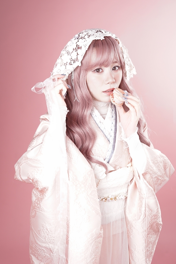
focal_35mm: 50
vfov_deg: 39.6
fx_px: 367
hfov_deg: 27.0
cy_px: 132
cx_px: 88
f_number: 2.5
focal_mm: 50
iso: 800
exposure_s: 1/160
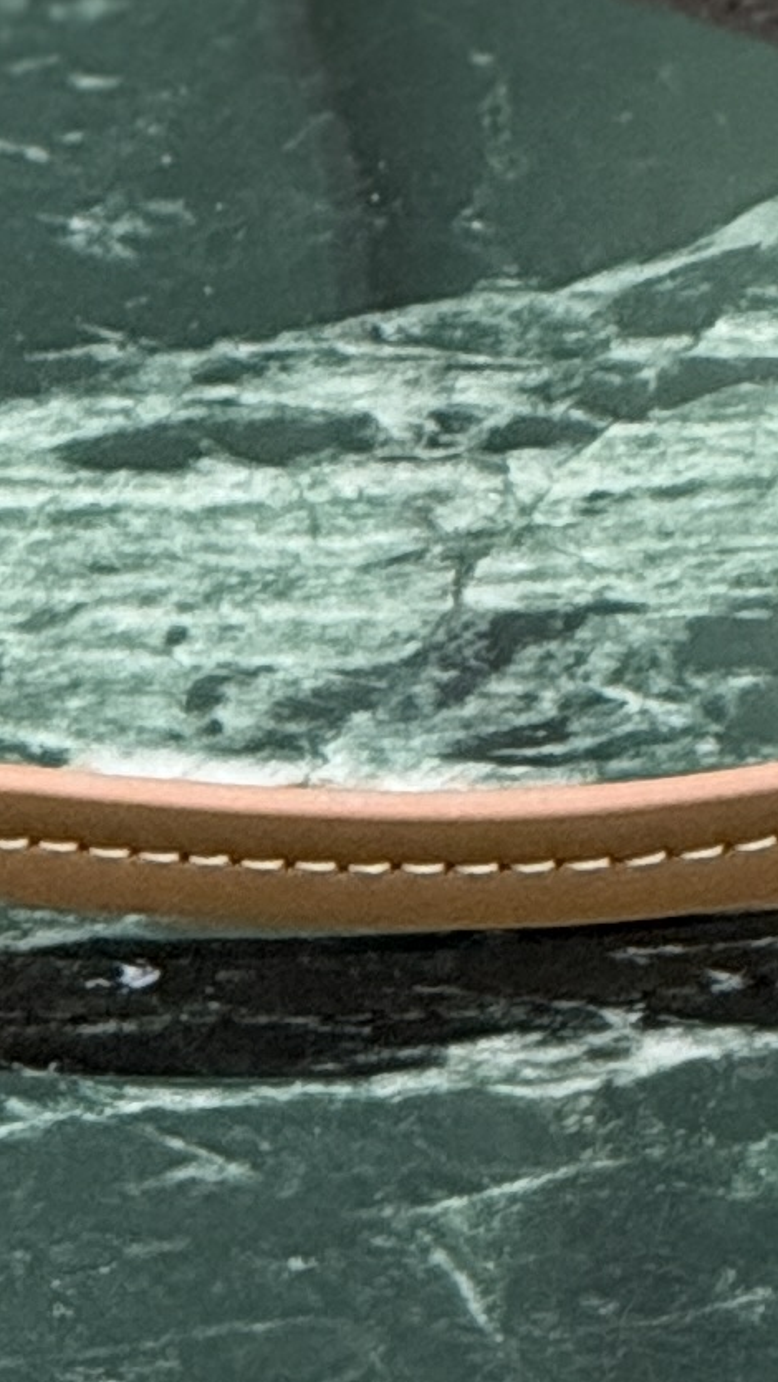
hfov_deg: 1.9
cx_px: 1440
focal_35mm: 631
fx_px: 23130
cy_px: -1625
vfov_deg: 3.4
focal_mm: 15.66
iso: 250
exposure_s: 1/50
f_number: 2.8
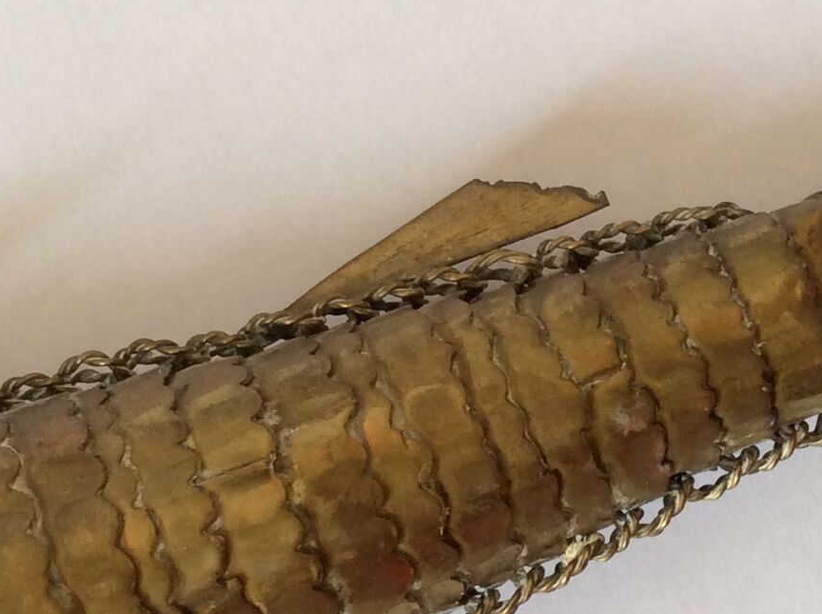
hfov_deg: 20.4
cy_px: 308
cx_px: 300
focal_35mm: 96
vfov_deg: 15.4
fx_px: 2276
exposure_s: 1/50
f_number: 2.4
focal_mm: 3.3
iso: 50
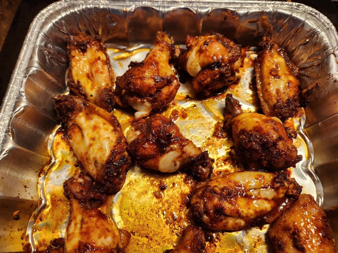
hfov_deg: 73.9
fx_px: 225
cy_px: 126
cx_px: 169
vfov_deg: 58.9
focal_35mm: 23
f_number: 1.8
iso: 250
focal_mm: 5.4
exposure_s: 1/120
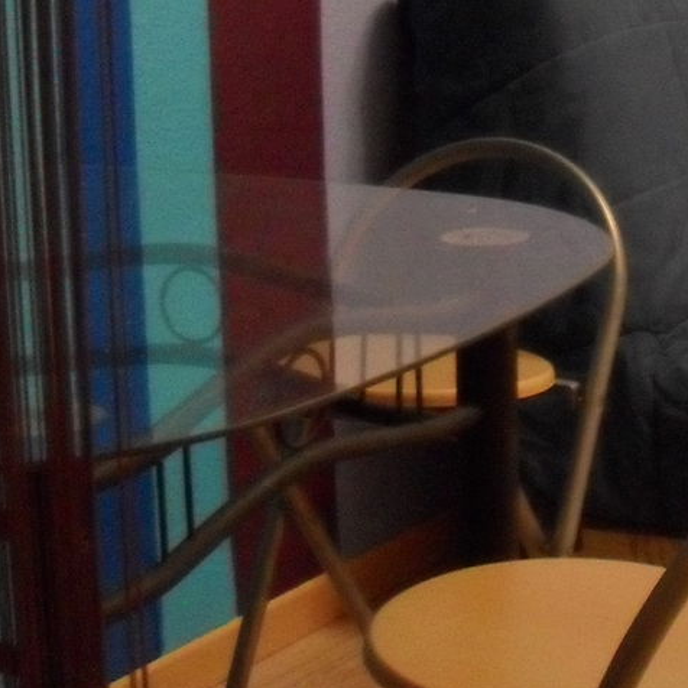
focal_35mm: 104
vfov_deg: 16.7
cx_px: 944
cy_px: 220
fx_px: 2339
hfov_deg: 15.7
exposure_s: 1/8
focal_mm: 6.3
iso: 400
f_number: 3.2
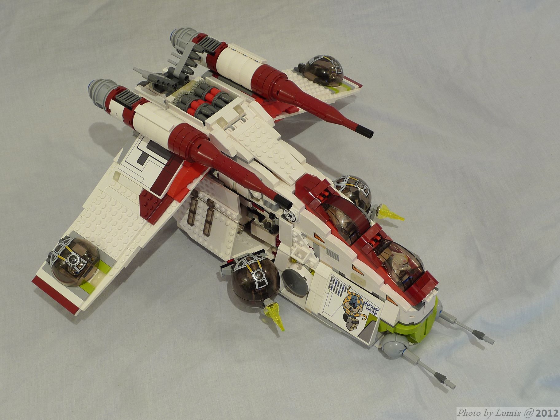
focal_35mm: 57
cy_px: 210
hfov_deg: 33.8
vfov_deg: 25.7
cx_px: 280
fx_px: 922
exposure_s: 2.5
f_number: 4.5
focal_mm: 12.1
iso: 80
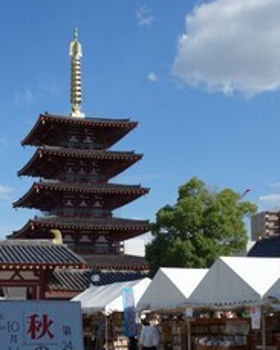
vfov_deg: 31.6
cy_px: 248
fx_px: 612
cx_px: 78
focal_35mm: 59
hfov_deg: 25.5
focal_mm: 11.89
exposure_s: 1/500
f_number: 5.6
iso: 125
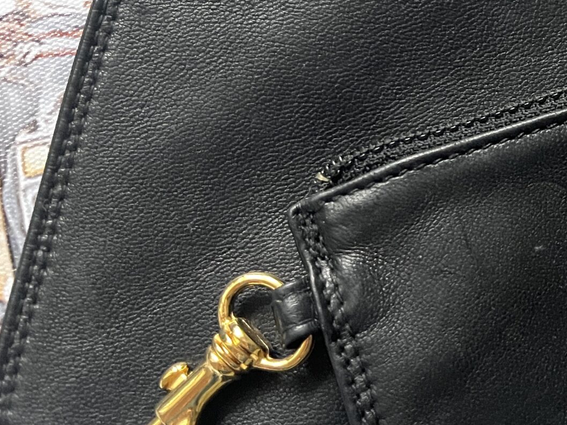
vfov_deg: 23.1
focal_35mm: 63
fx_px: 1032
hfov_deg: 27.2
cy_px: 120
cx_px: 678
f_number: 1.6
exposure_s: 1/30
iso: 640
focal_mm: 5.1
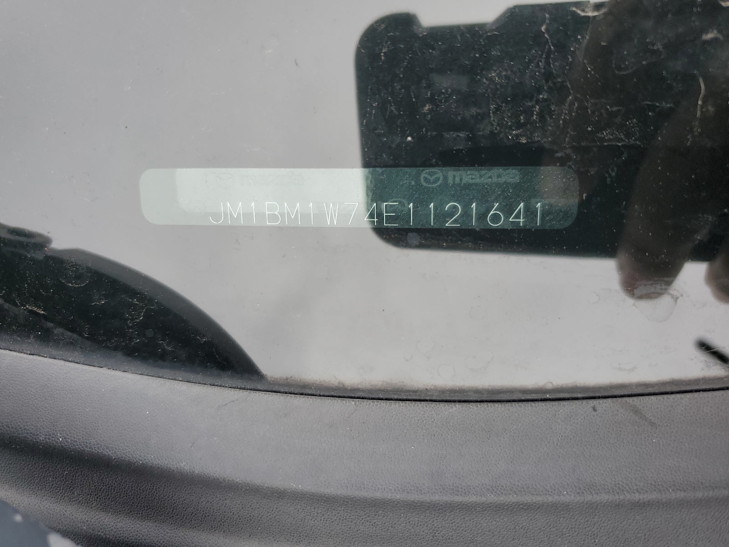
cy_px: 274
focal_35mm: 26
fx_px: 548
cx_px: 364
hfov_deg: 67.3
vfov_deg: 53.1
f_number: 1.5
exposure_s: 1/303
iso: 50
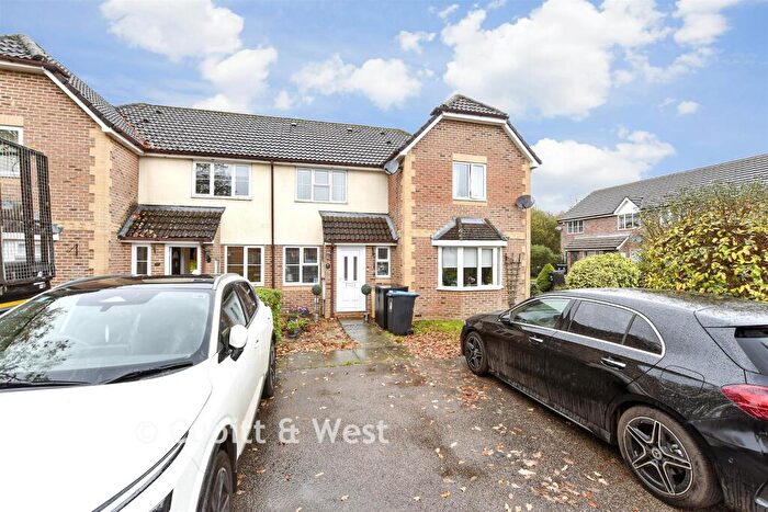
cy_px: 256
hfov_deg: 100.4
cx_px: 384
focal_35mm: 15
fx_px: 320
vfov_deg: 77.4
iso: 250
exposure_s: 1/25
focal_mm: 10
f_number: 8
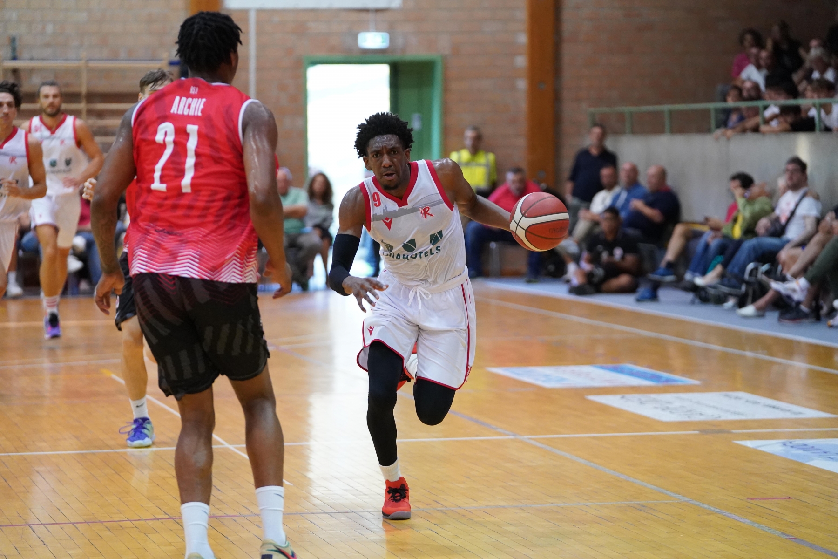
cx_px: 419
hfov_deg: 15.3
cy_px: 280
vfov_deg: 10.2
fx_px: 3119
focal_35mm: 134
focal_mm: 134
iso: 8000
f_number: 3.2
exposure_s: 1/1000
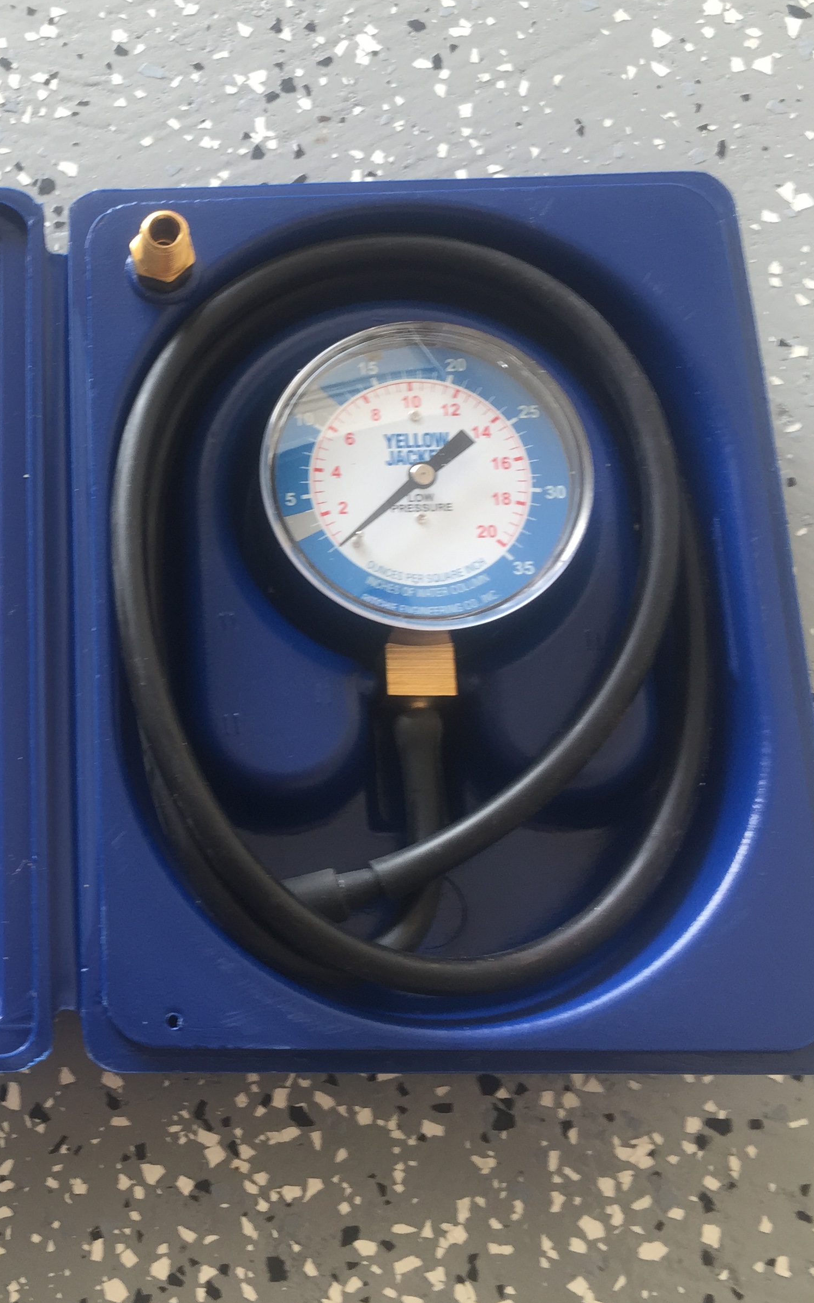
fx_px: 1491
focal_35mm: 42
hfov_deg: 28.8
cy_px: 643
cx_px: 23
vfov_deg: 47.2
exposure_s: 1/60
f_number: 2.2
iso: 32
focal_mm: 4.15
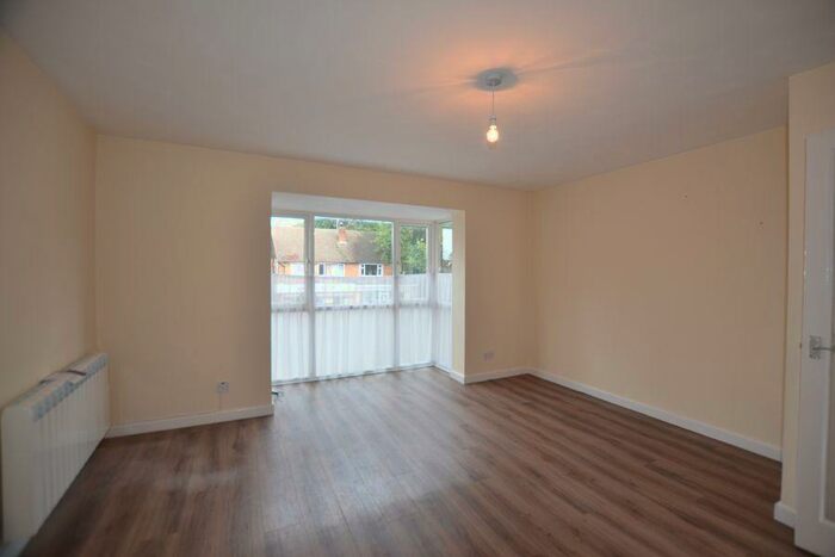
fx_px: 348
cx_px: 418
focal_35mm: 15
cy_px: 278
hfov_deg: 100.4
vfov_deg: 77.4
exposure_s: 1/125
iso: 200
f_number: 3.5
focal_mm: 10
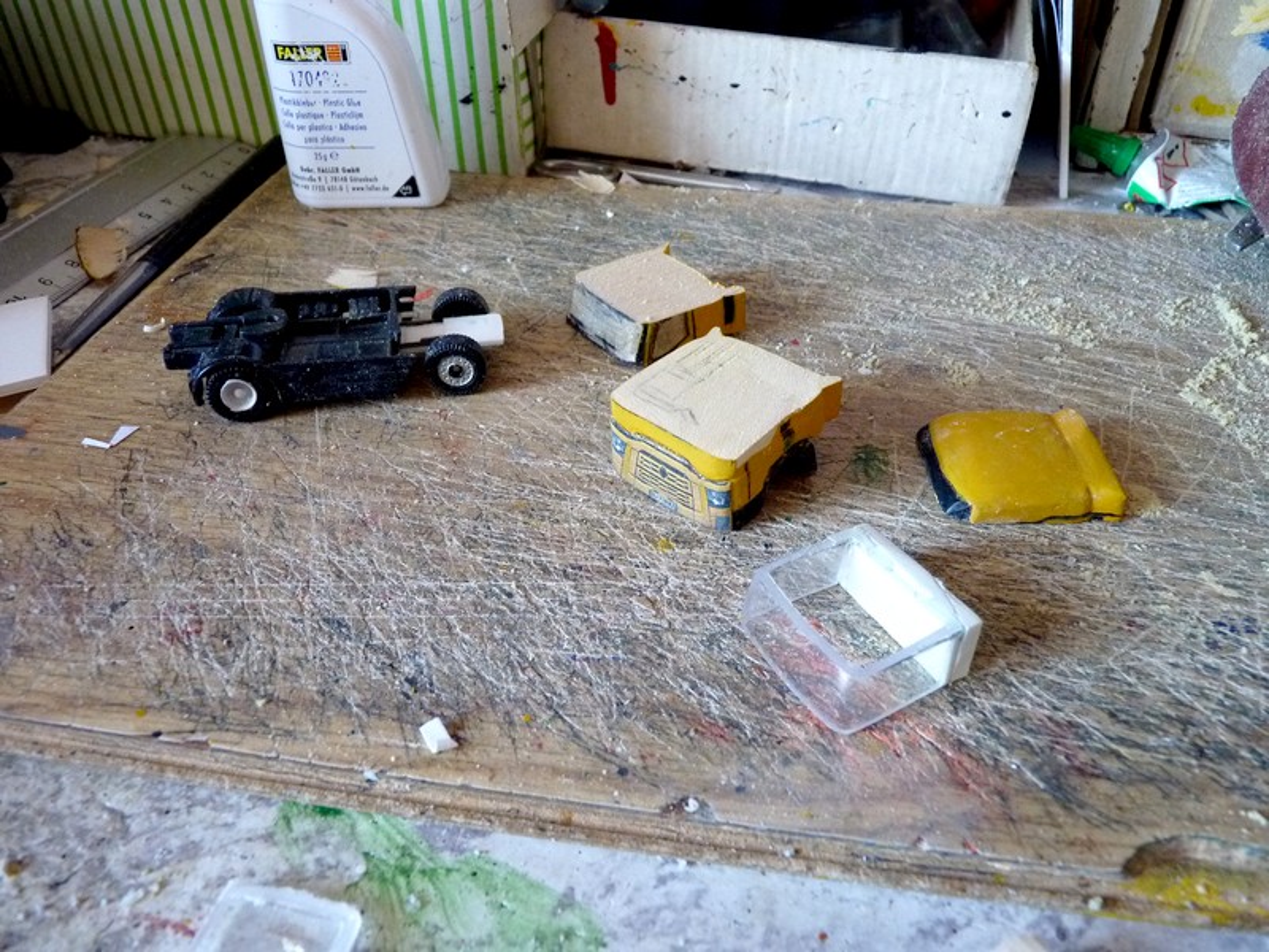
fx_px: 990
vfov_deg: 51.4
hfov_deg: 65.3
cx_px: 634
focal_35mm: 27
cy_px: 476
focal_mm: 4.8
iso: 400
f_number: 2.8
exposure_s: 1/20
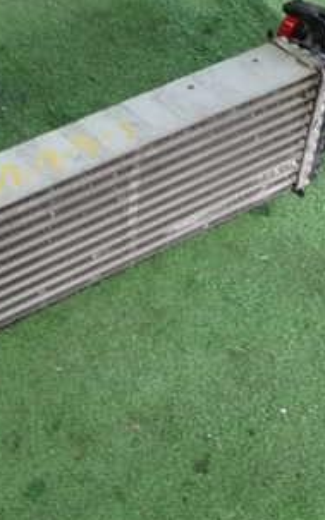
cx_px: -60
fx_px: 894
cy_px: 269
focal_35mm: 63
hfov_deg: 19.5
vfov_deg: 32.5
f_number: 2.3
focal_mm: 5.4
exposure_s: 1/40
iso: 200
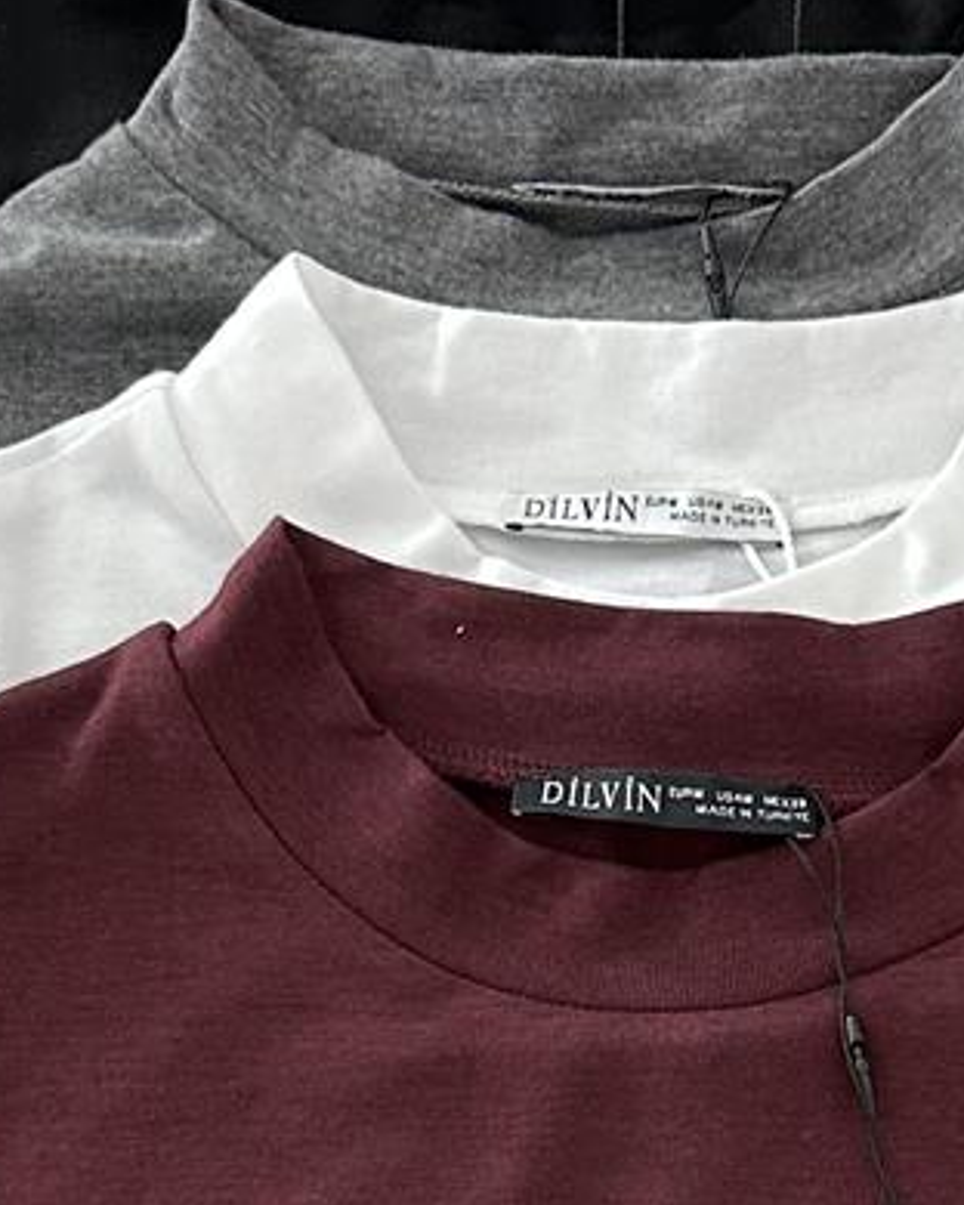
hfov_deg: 16.0
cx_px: 525
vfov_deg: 19.2
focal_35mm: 96
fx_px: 3424
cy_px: 1310
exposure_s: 1/50
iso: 400
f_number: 1.78
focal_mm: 6.86
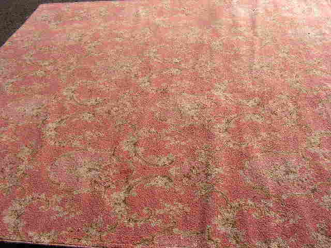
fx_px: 344
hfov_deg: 51.4
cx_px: 166
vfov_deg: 39.7
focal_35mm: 36
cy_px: 124
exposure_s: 1/400
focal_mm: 6
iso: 64
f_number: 4.8
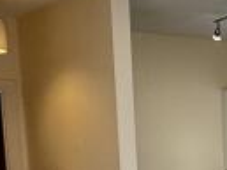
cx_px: 382
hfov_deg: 15.7
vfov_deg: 12.6
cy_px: 265
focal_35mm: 111
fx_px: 729
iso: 64
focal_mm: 2.22
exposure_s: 1/99
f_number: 2.2
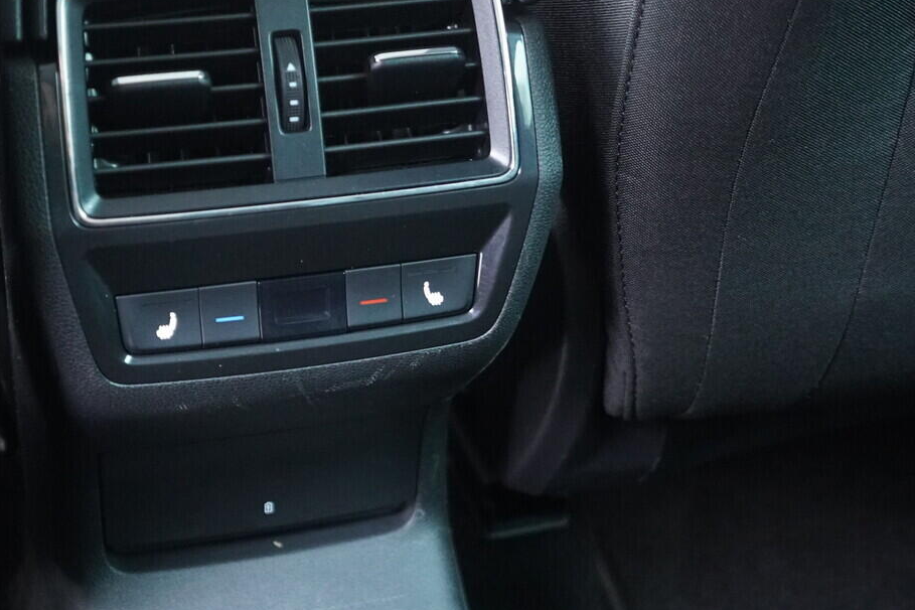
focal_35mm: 57
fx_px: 1449
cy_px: 268
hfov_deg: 34.6
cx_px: 287
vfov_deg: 23.8
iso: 4000
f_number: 2.8
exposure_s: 1/40
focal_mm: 24
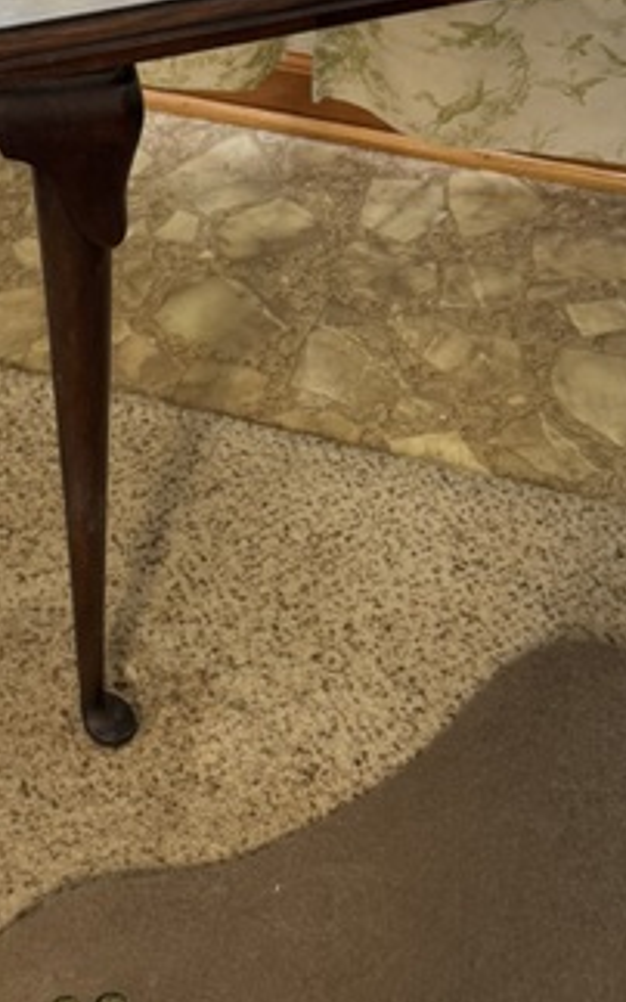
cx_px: 298
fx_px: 1719
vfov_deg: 32.1
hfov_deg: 20.6
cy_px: 307
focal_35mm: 63
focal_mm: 6.76
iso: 250
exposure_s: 1/60
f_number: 1.78
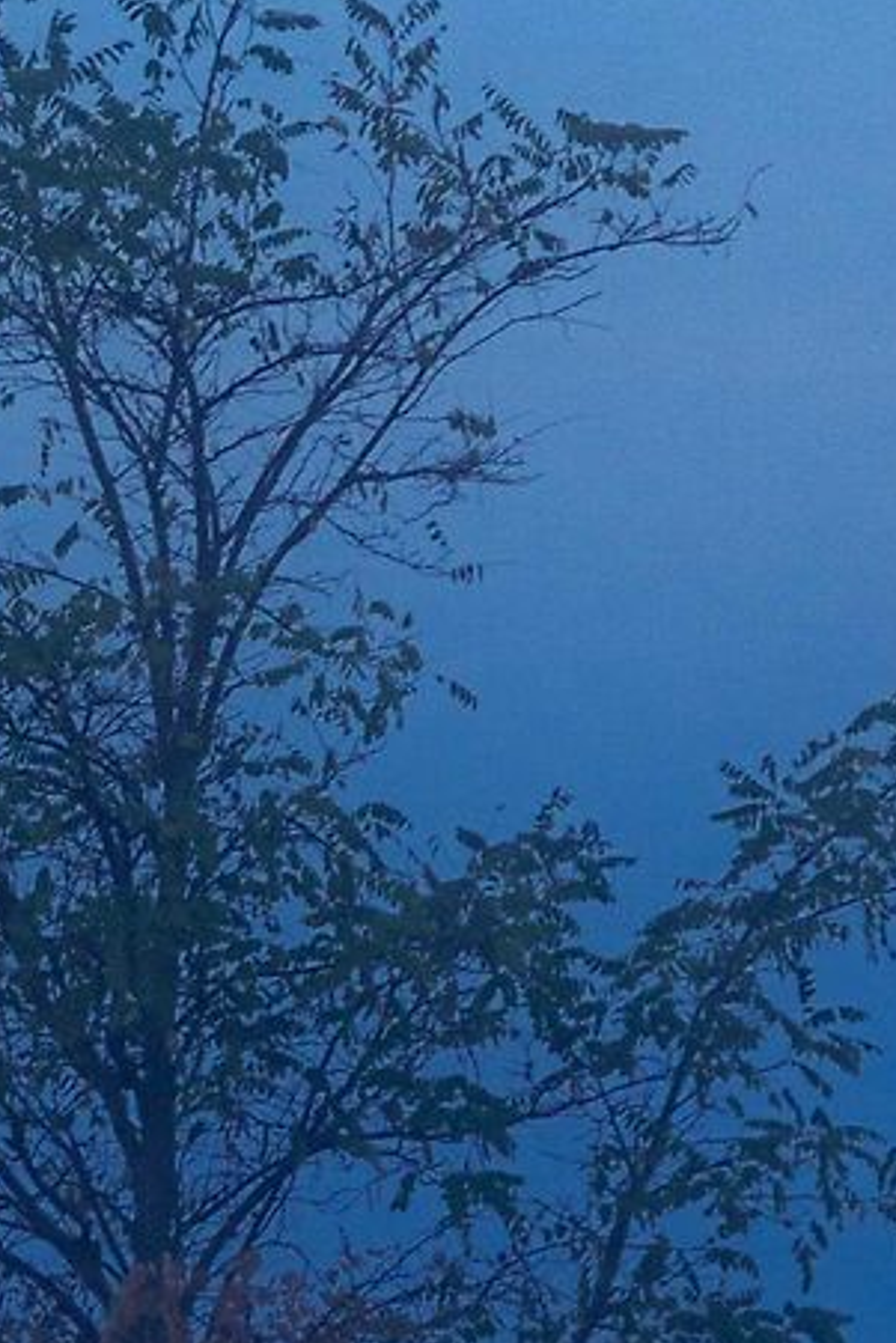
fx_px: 12906
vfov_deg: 6.0
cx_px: 247
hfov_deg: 4.0
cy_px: 450
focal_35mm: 346
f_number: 4.5
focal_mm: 65
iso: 400
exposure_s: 1/200
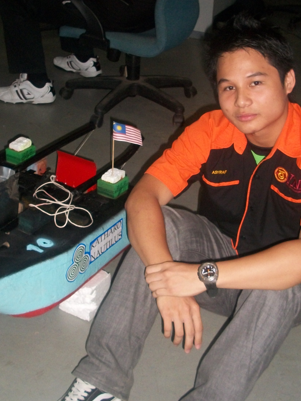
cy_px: 182
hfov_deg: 25.2
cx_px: 116
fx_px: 673
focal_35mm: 58
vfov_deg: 33.2
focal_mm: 6.3
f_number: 3.1
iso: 200
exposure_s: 1/125
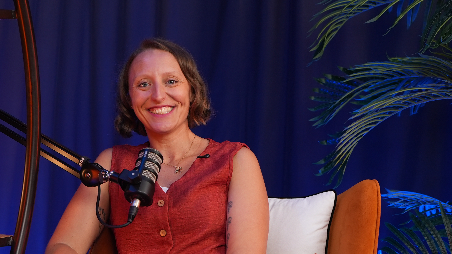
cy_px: 134
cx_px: 184
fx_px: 1294
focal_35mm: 108
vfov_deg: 11.2
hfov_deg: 19.8
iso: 400
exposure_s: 1/50
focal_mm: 70
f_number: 4.5
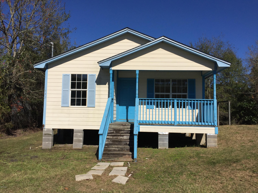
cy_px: 96
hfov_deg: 61.7
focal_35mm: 29
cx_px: 129
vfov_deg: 48.2
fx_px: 216
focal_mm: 4.15
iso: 32
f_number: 2.2
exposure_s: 1/6623
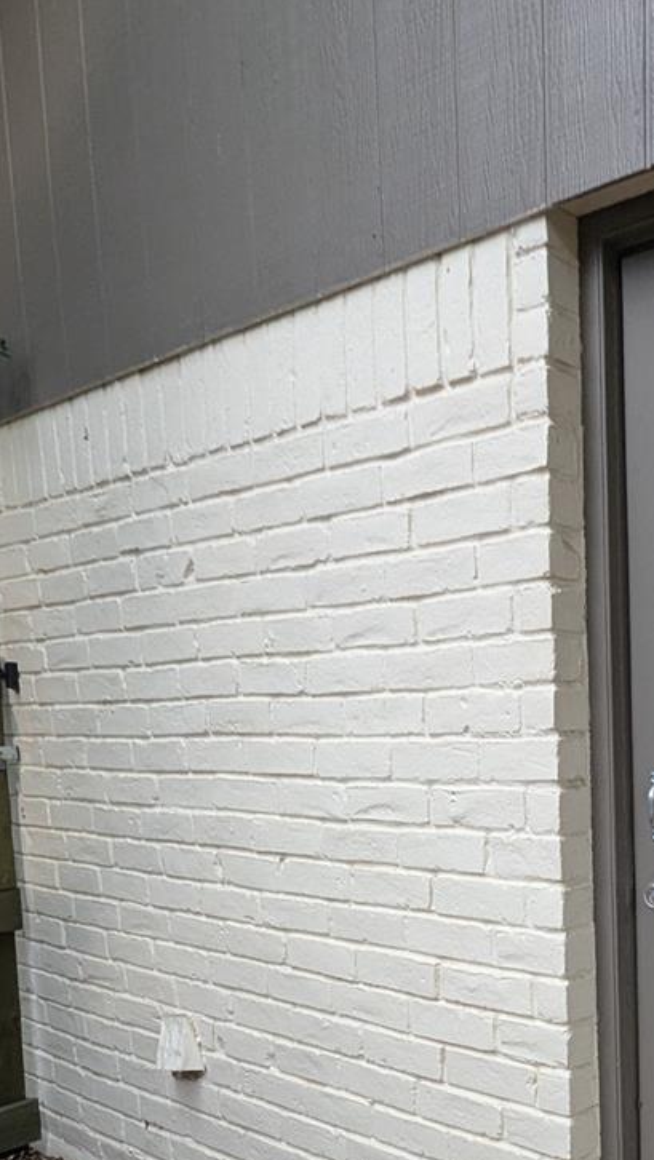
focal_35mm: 30
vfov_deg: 60.3
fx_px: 924
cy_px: 890
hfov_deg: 34.1
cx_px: 708
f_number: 2.2
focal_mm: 1.95
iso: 94
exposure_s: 1/107
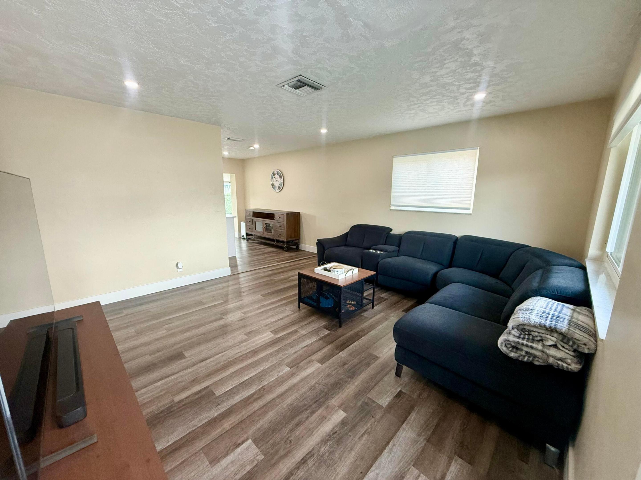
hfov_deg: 102.1
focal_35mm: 14
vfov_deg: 85.7
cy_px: 240
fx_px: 259
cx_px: 320
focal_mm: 2.22
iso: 200
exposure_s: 1/99
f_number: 2.2
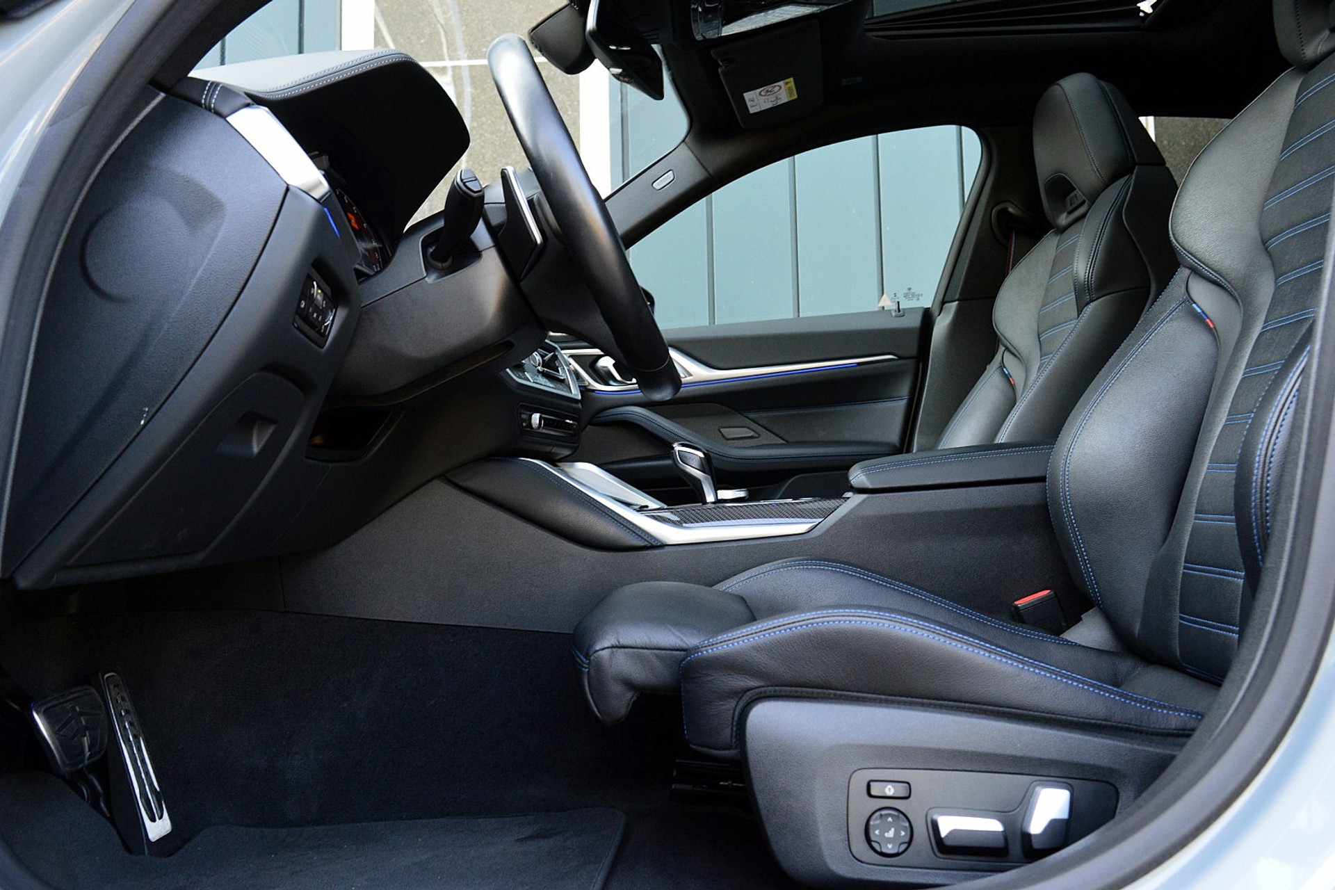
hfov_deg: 61.9
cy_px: 445
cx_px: 668
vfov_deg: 43.6
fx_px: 1112
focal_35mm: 30
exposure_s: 1/60
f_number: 7.1
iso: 800
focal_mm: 20
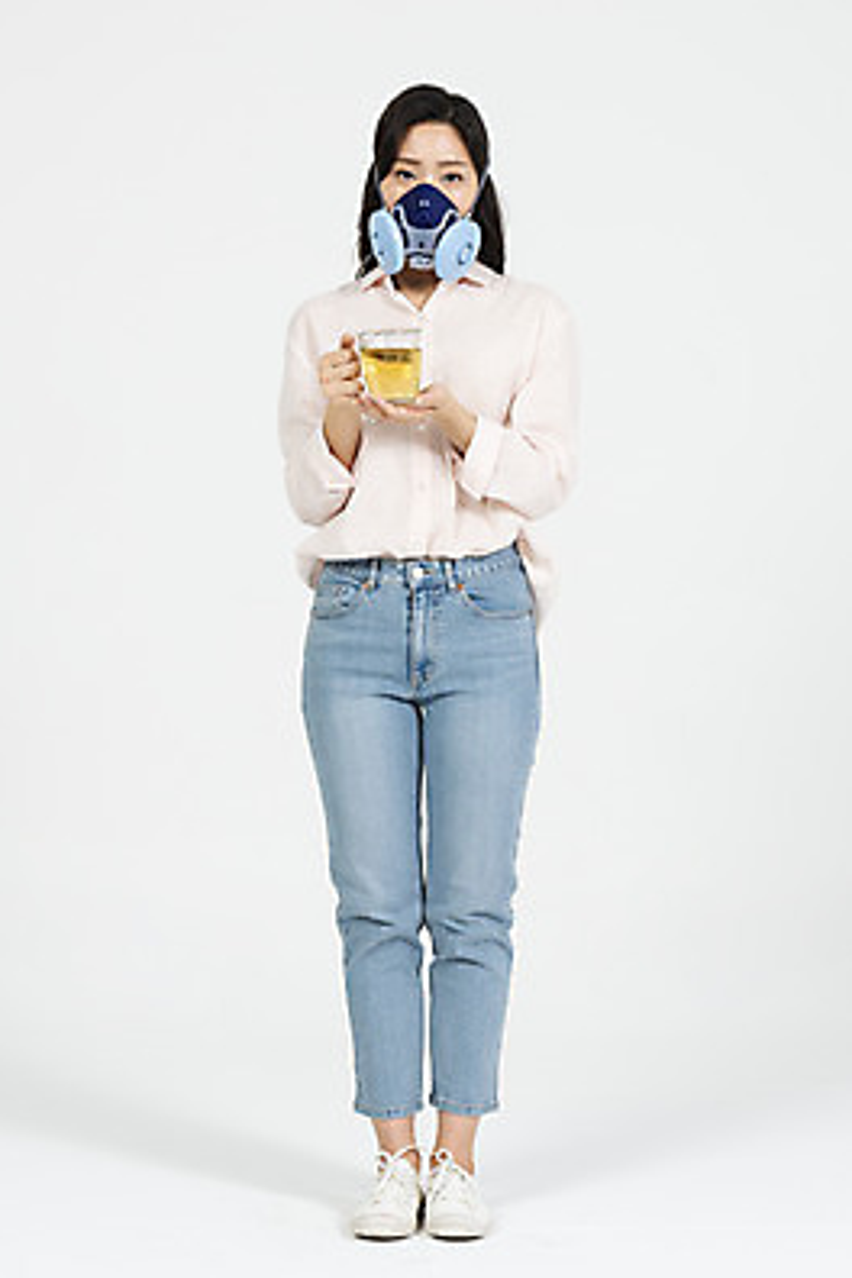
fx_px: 3301
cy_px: 636
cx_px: 424
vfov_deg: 21.9
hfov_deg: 14.7
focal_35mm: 93
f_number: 13
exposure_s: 1/125
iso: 100
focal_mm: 92
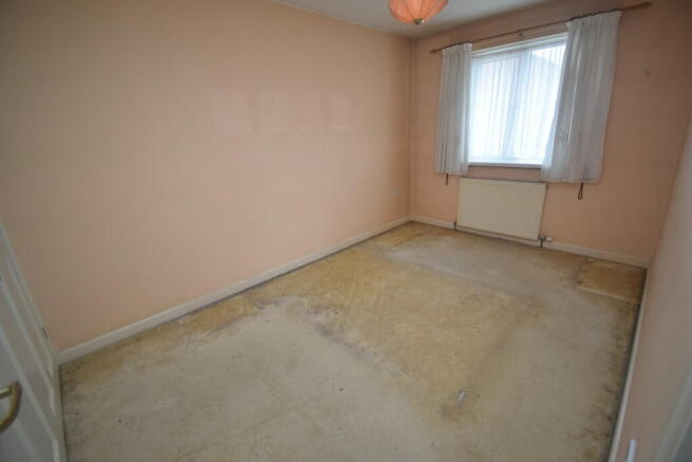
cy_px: 231
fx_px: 288
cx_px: 346
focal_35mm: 15
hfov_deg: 100.4
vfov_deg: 77.4
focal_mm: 10
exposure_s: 1/80
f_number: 4.5
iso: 400
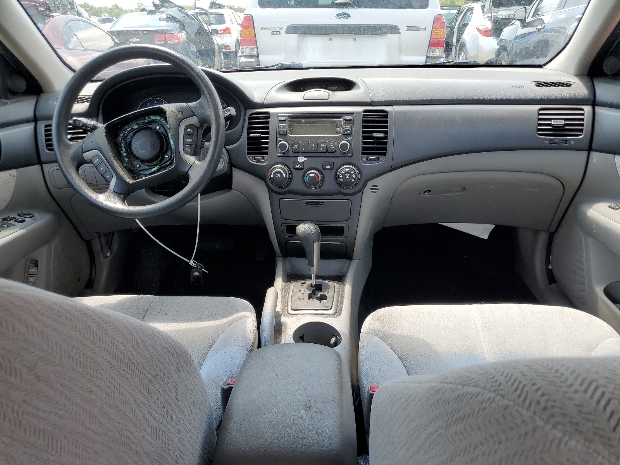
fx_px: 466
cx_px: 310
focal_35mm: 26
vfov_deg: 53.1
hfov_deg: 67.3
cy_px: 232
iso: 50
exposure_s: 1/588
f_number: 1.5
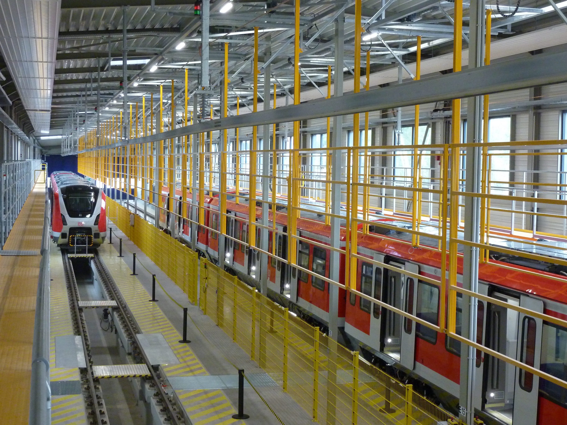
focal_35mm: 55
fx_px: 901
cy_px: 212
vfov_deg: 26.6
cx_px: 284
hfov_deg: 34.9
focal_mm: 9.1
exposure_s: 1/40
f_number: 3.9
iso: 400
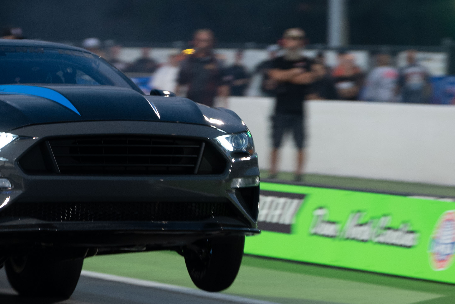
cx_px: 10
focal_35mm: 330
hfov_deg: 6.2
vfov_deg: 4.2
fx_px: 4171
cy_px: 159
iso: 800
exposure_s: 1/160
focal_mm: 120
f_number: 3.5
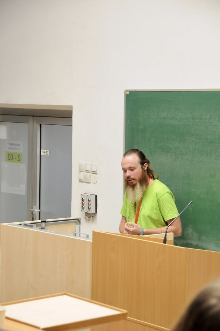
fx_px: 965
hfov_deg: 13.0
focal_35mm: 105
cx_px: 110
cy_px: 166
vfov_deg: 19.5
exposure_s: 1/25
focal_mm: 70
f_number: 5
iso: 800
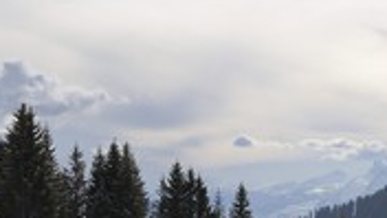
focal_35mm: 120
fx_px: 1231
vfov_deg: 9.9
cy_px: 295
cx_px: 378
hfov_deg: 17.5
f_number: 10
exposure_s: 1/500
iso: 200
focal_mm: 48
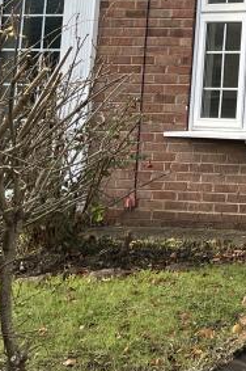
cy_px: -60
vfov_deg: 19.7
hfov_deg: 11.7
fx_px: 1007
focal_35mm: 98
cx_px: 569
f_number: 1.6
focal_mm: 5.1
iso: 50
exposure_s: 1/1106
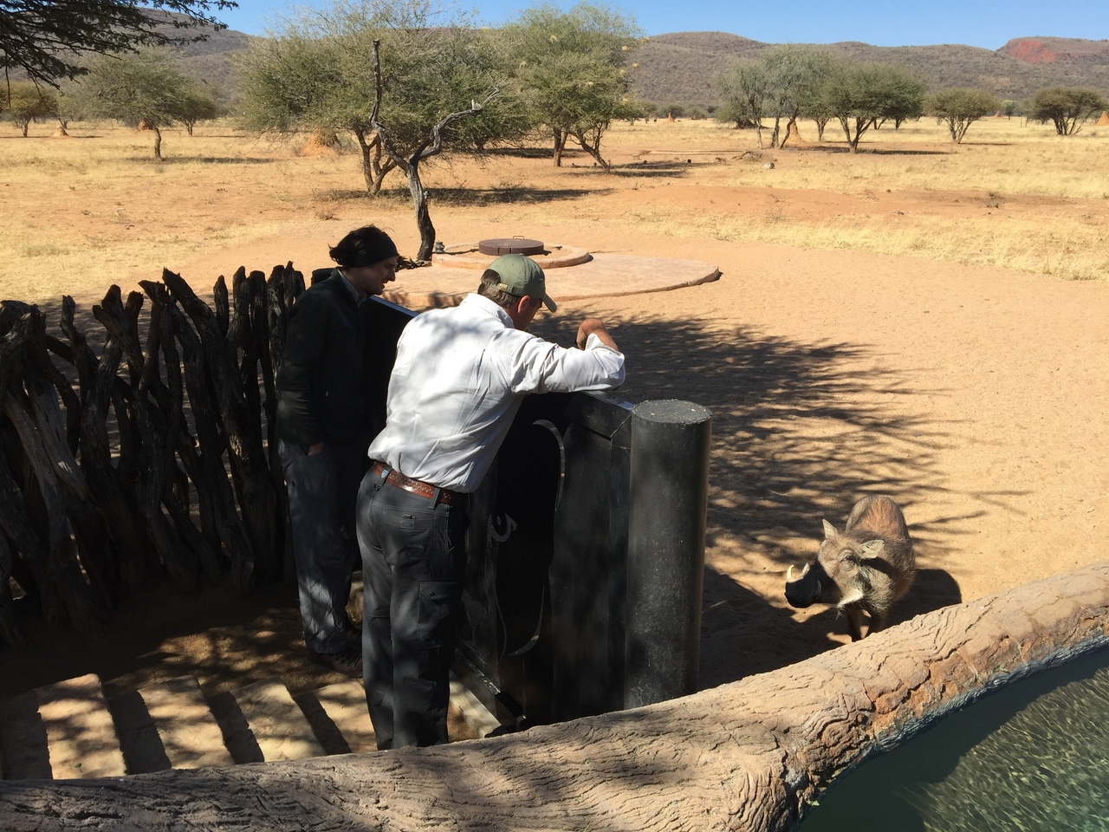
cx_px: 554
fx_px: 929
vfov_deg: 48.2
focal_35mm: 29
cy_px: 416
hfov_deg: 61.7
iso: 32
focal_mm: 4.15
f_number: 2.2
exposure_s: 1/1364
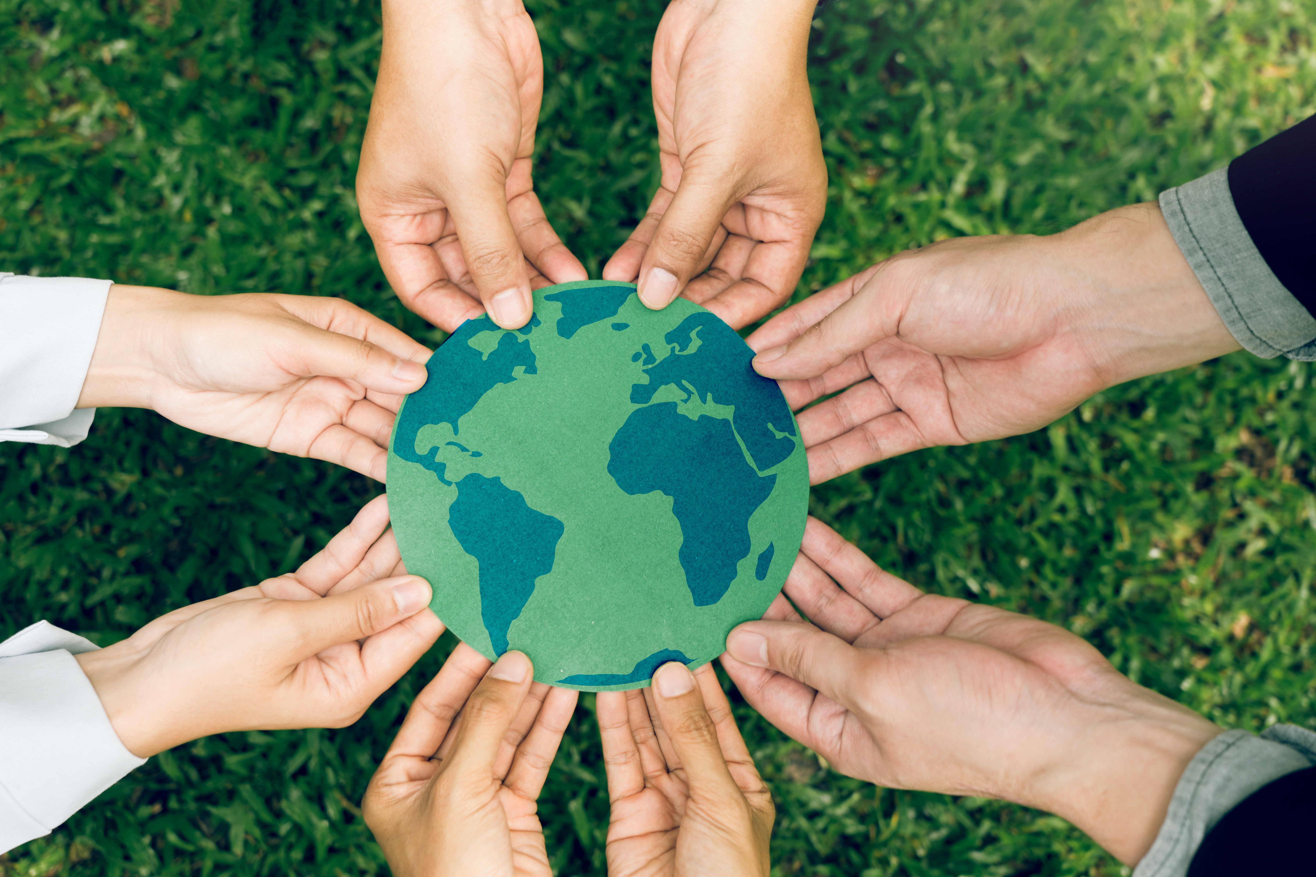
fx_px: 1755
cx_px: 658
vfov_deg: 28.1
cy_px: 438
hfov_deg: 41.1
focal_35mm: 48
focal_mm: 48
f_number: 5
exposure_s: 1/100
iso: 200
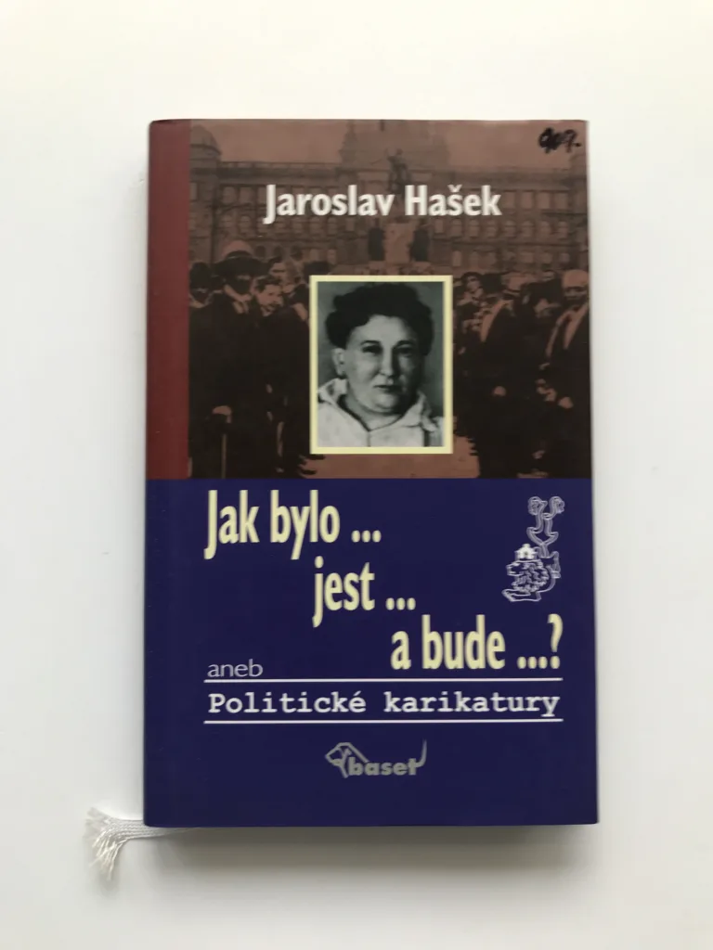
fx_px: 769
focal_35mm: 28
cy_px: 475
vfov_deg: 63.4
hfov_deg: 49.7
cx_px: 356
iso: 32
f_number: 1.8
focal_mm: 3.99
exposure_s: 1/50
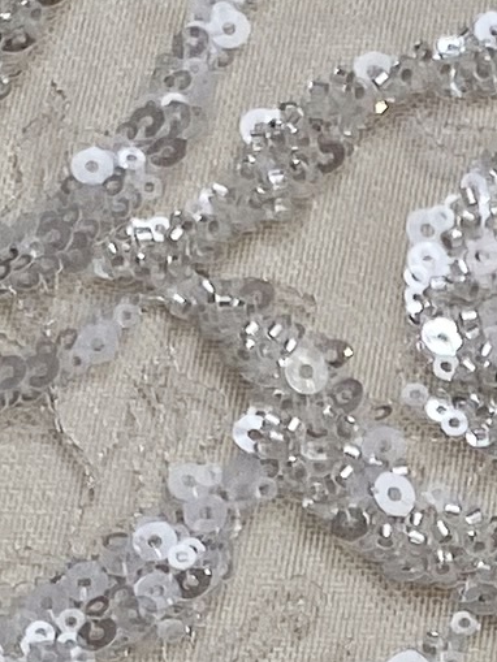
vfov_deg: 8.6
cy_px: 1719
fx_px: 3942
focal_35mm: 206
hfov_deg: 6.9
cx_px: 1103
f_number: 1.8
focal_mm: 4.25
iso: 32
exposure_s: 1/197
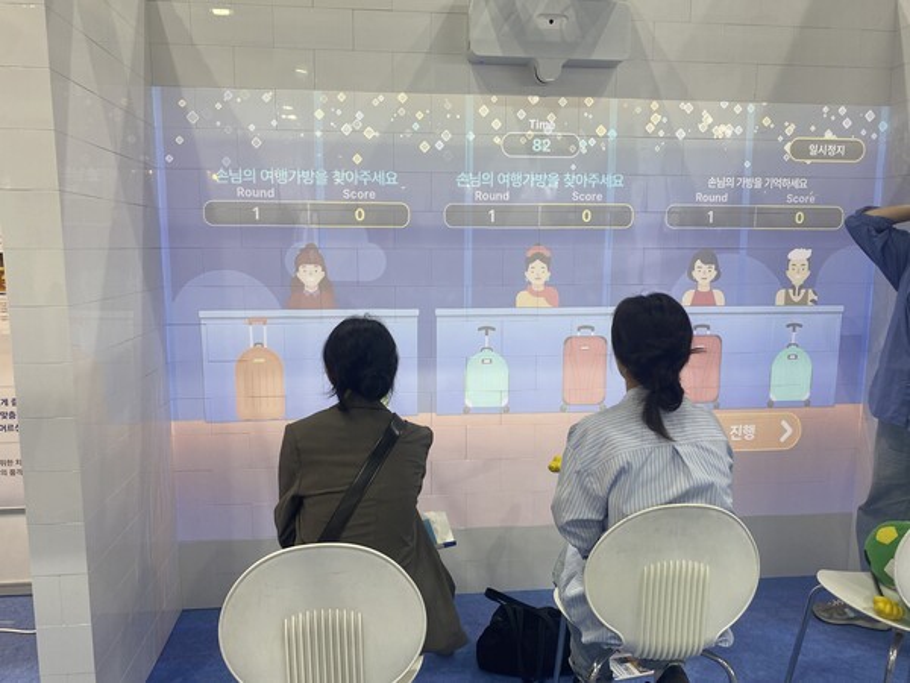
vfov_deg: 53.1
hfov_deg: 67.3
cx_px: 455
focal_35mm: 26
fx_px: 683
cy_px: 342
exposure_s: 1/60
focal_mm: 4.25
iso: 80
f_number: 1.8
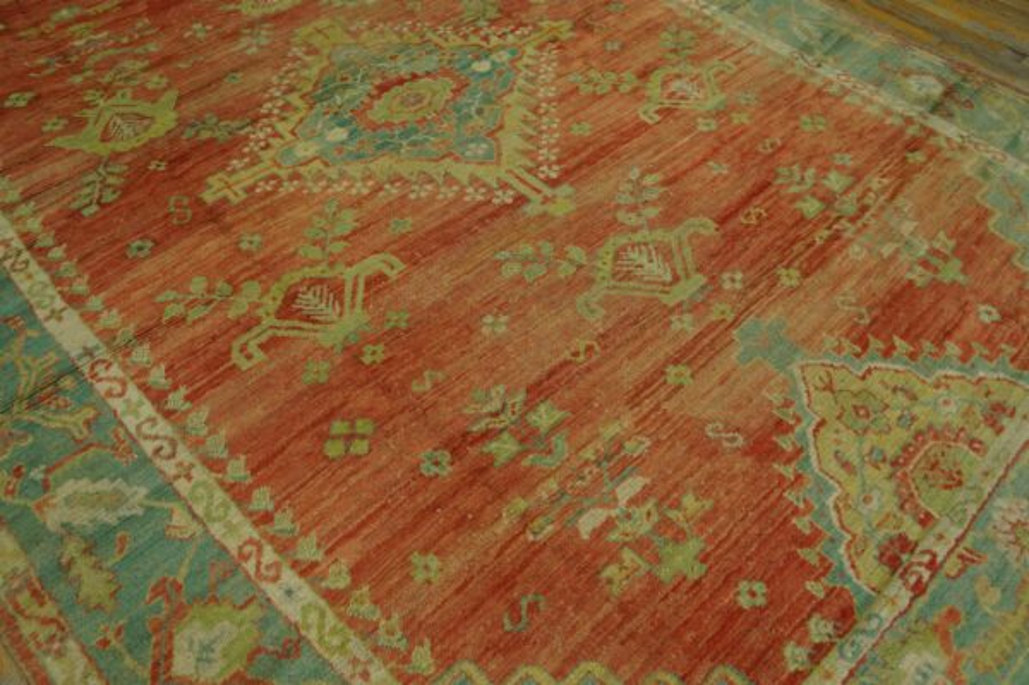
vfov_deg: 47.9
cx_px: 514
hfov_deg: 67.4
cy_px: 342
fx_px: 771
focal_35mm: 27
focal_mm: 18
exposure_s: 1/60
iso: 640
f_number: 4
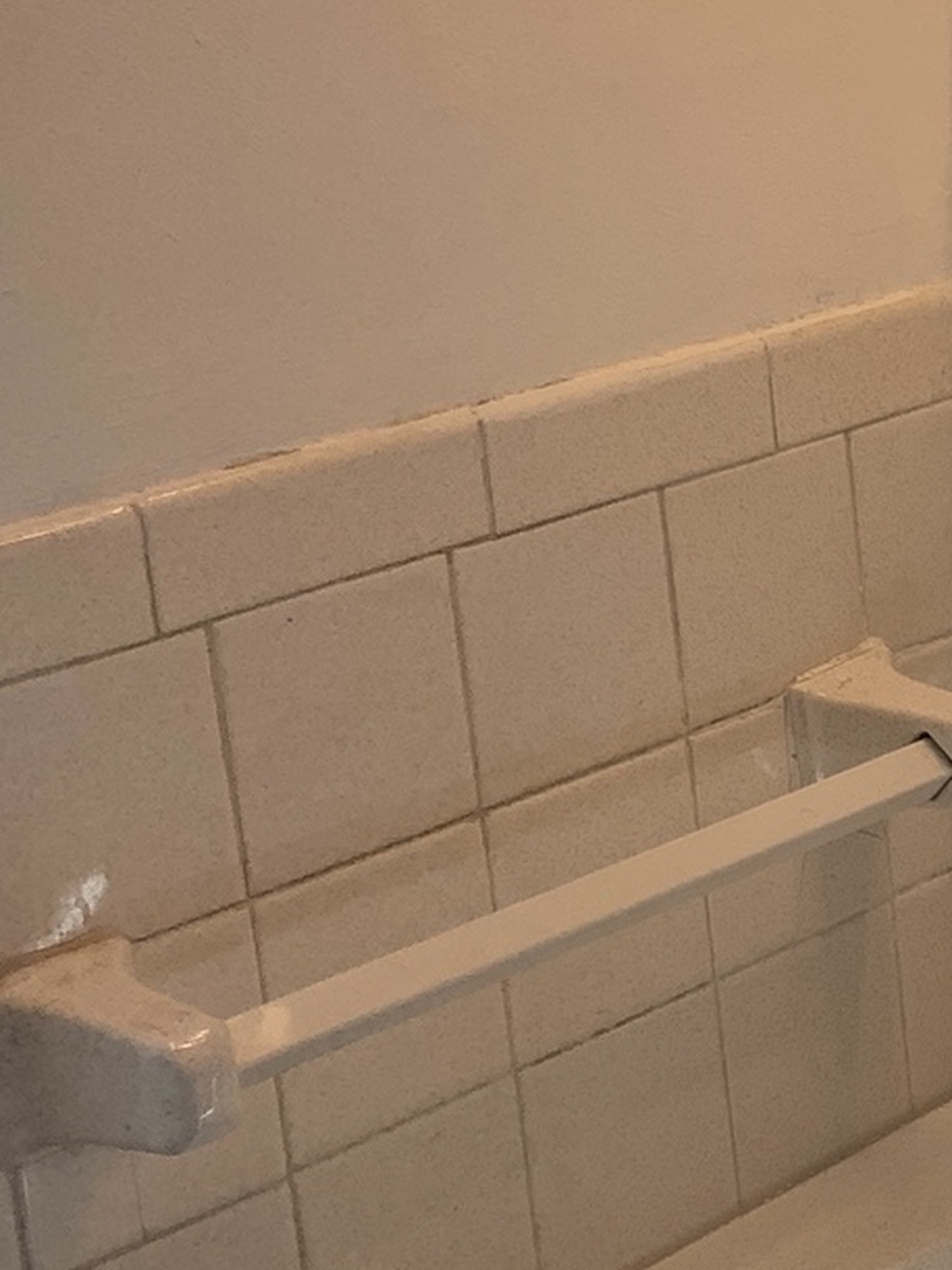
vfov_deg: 20.0
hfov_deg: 13.9
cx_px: 1530
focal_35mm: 98
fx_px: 3595
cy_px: 486
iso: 25
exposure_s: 1/176
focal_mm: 4.25
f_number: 1.8
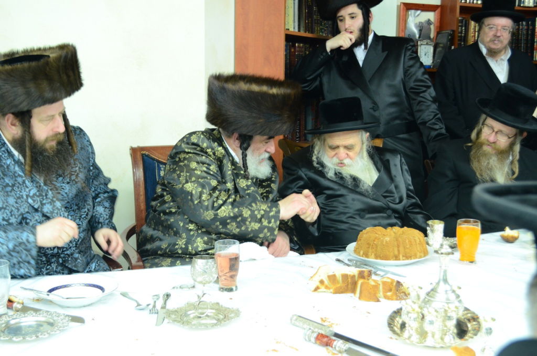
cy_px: 178
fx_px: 670
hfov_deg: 43.7
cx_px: 268
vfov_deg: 29.7
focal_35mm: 45
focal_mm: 30
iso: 1600
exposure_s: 1/30
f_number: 5
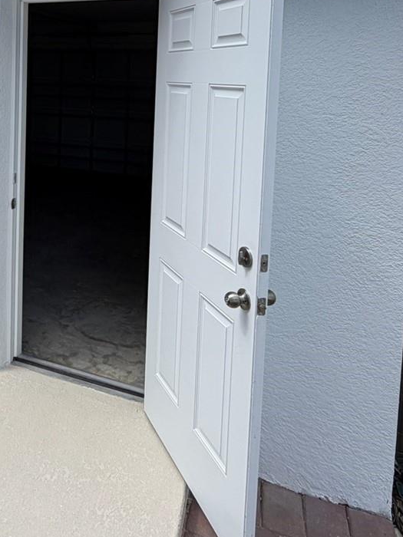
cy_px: 106
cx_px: 48
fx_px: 497
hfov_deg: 41.1
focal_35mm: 32
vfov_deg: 53.0
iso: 32
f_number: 2.2
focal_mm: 2.22
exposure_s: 1/770
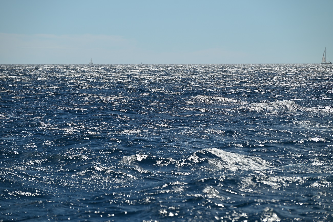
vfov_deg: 8.9
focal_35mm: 155
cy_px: 111
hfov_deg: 13.2
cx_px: 166
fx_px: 1434
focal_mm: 155
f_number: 6.3
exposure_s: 1/1250
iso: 100
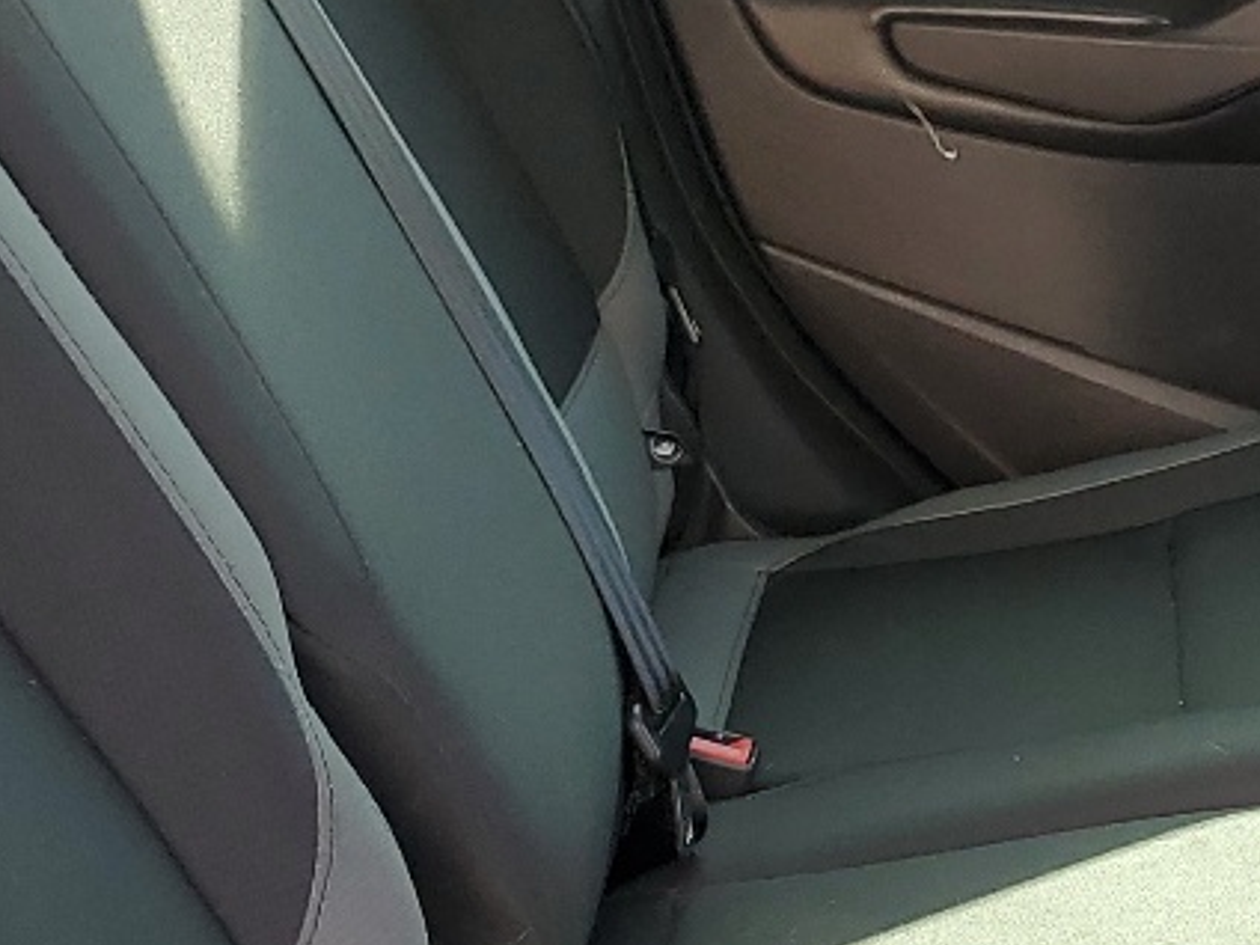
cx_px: 1533
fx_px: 3567
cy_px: 823
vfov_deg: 15.0
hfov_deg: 18.9
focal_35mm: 98
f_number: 1.5
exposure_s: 1/167
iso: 50
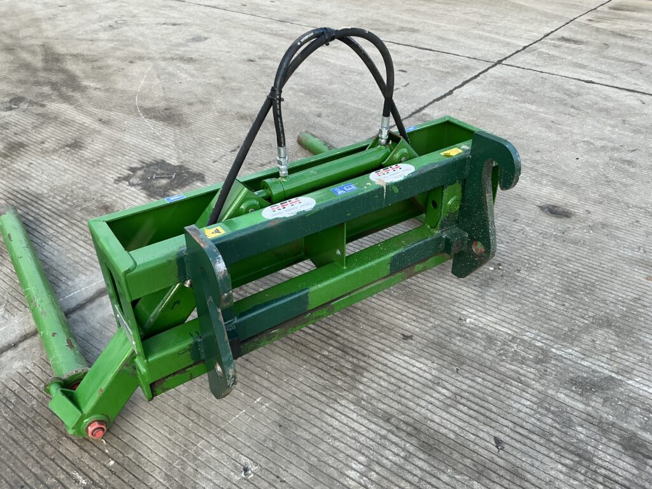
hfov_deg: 63.4
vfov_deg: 49.7
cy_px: 244
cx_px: 326
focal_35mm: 28
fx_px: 527
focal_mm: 3
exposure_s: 1/122
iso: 25
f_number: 1.8
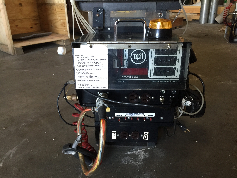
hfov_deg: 61.7
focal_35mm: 29
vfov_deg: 48.2
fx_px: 199
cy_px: 89
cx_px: 118
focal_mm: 4.15
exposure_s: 1/30
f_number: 2.2
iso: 125
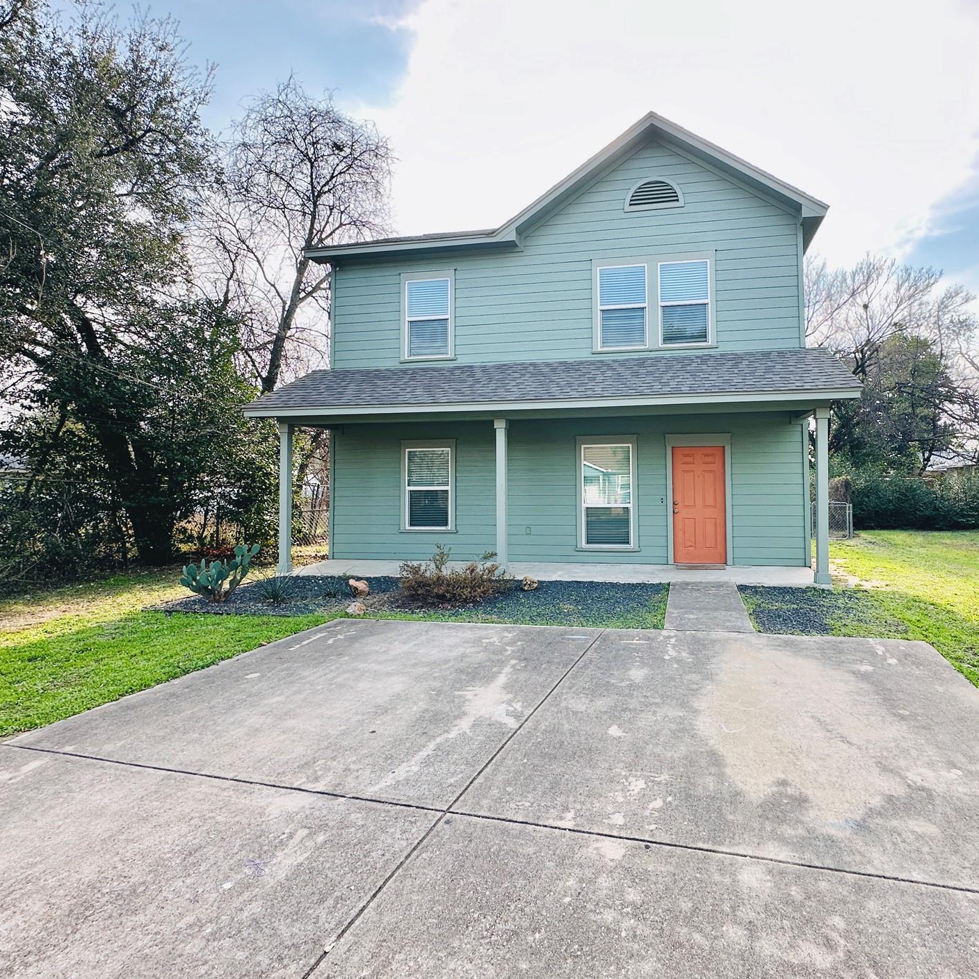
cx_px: 588
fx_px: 576
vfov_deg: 80.6
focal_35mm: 18
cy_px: 461
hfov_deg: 79.8
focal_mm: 2.22
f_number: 2.2
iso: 40
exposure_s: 1/380
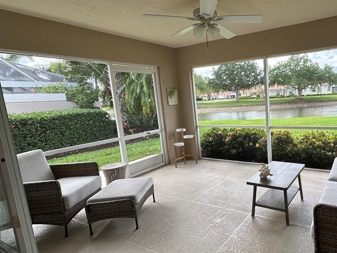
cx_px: 251
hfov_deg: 71.4
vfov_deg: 61.1
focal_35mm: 22
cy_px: 125
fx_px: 214
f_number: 2.2
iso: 40
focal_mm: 2.22
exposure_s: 1/245
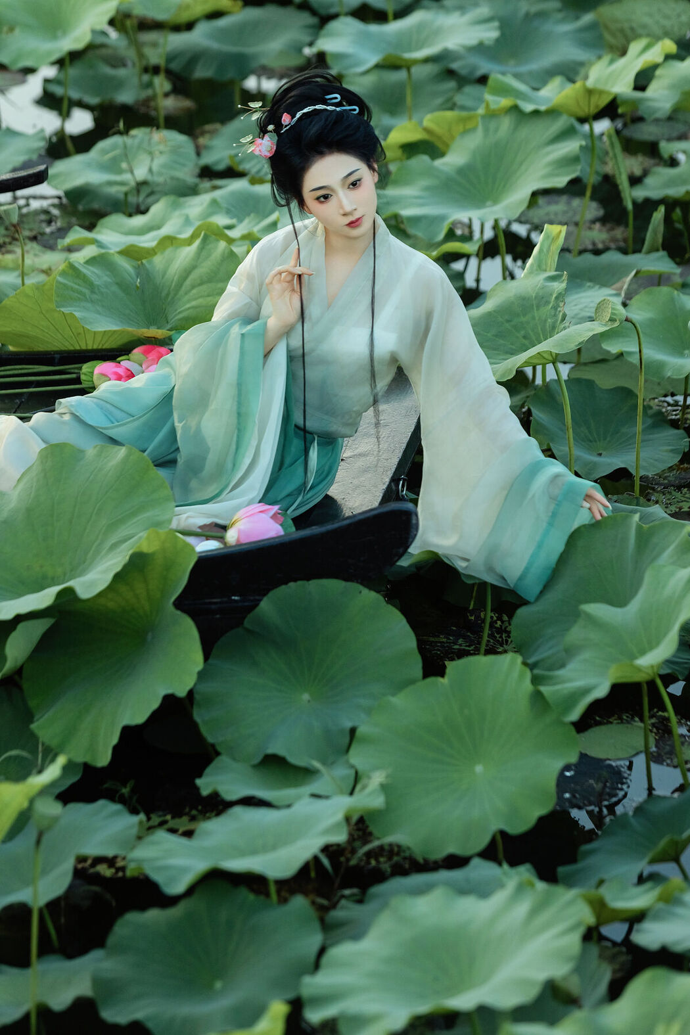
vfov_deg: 13.7
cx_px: 345
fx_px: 4312
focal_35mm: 150
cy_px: 518
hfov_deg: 9.1
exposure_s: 1/160
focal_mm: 150
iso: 800
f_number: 3.5
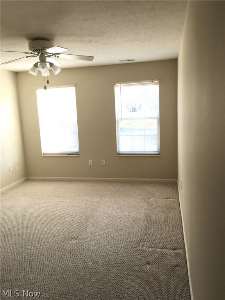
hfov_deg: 48.2
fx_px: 251
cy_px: 150
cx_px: 112
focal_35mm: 29
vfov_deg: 61.7
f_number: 2.2
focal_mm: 4.15
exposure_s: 1/120
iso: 32
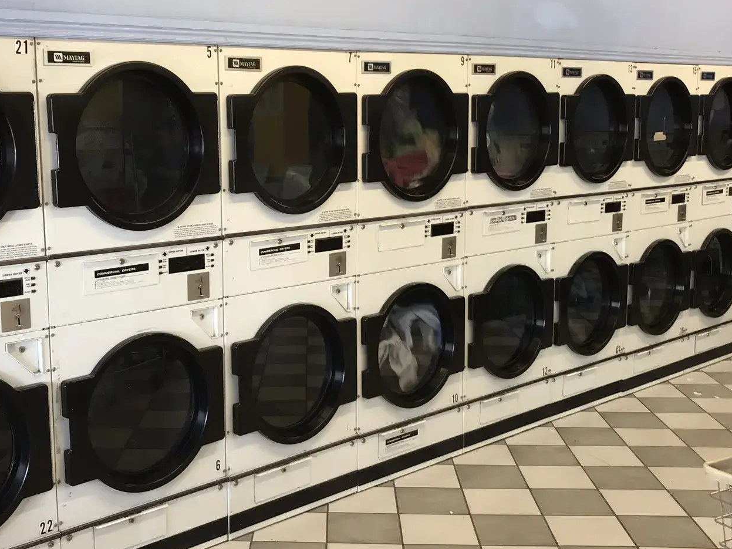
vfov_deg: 31.5
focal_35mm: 46
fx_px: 973
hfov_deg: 41.0
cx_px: 275
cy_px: 271
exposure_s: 1/61
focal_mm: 3.99
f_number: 1.8
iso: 20
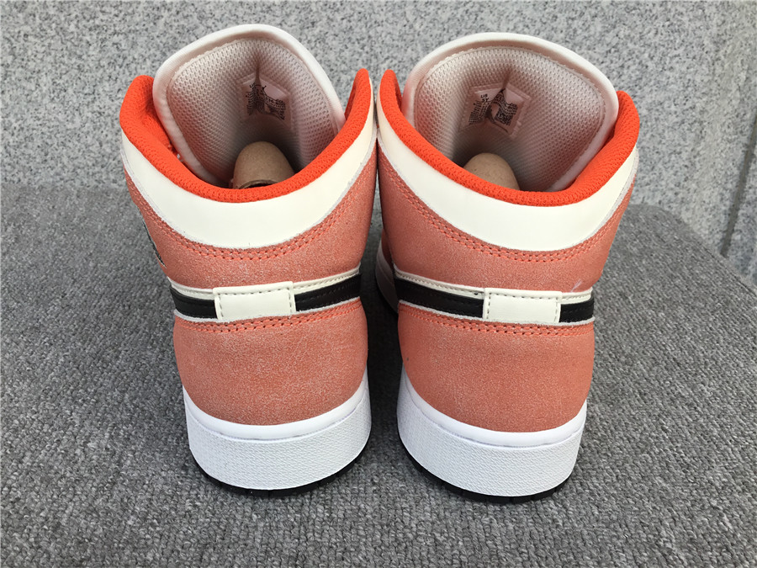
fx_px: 678
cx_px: 378
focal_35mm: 31
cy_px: 284
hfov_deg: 58.4
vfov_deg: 45.4
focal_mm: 3.3
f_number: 2.4
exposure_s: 1/418
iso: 25
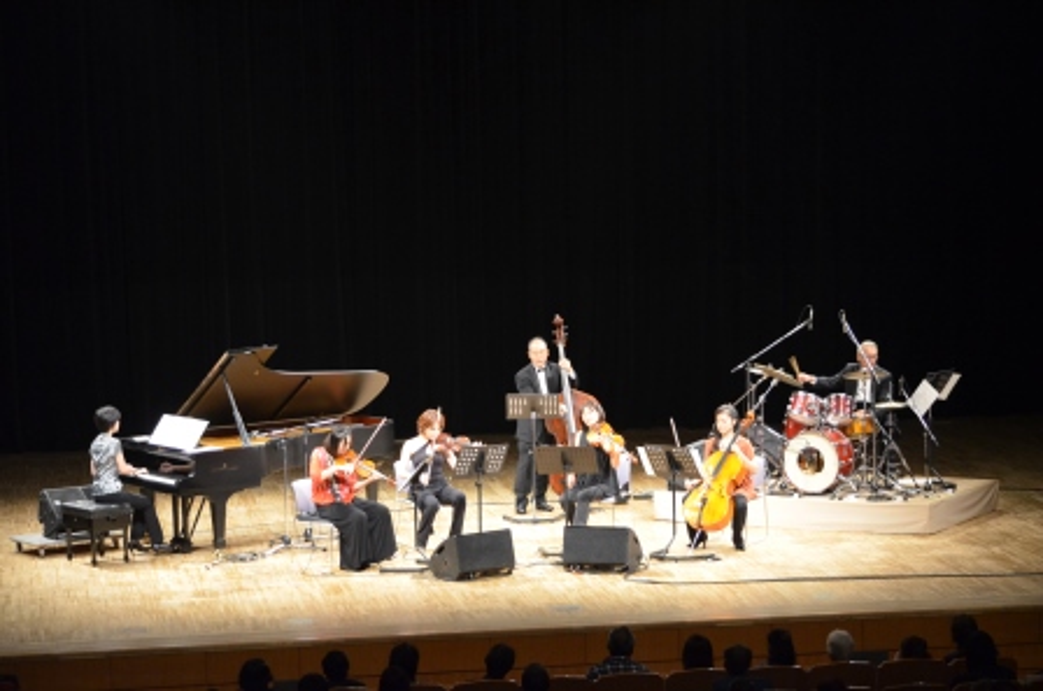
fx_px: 3123
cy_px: 346
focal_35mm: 108
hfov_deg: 19.0
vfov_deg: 12.6
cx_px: 522
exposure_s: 1/30
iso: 2000
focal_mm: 72
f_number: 4.5
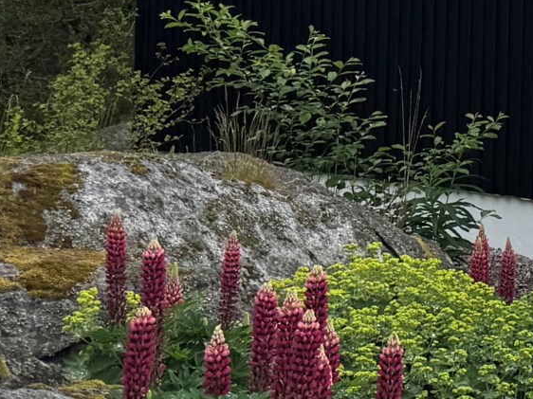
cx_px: 1348
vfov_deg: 11.7
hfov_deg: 12.2
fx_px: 1893
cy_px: -101
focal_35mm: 123
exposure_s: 1/6410
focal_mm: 6.76
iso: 80
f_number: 1.78
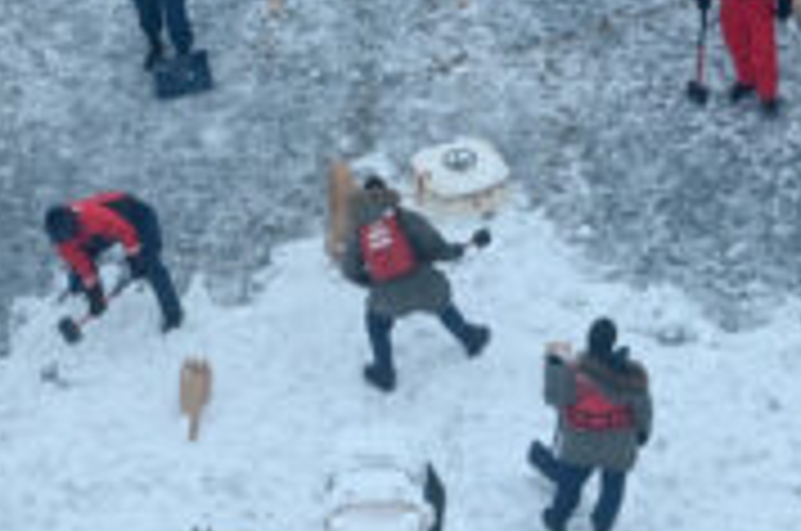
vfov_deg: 5.8
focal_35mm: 236
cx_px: 666
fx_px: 5242
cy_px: 7
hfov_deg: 8.7
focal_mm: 70
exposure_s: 1/125
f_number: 5.6
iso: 2000
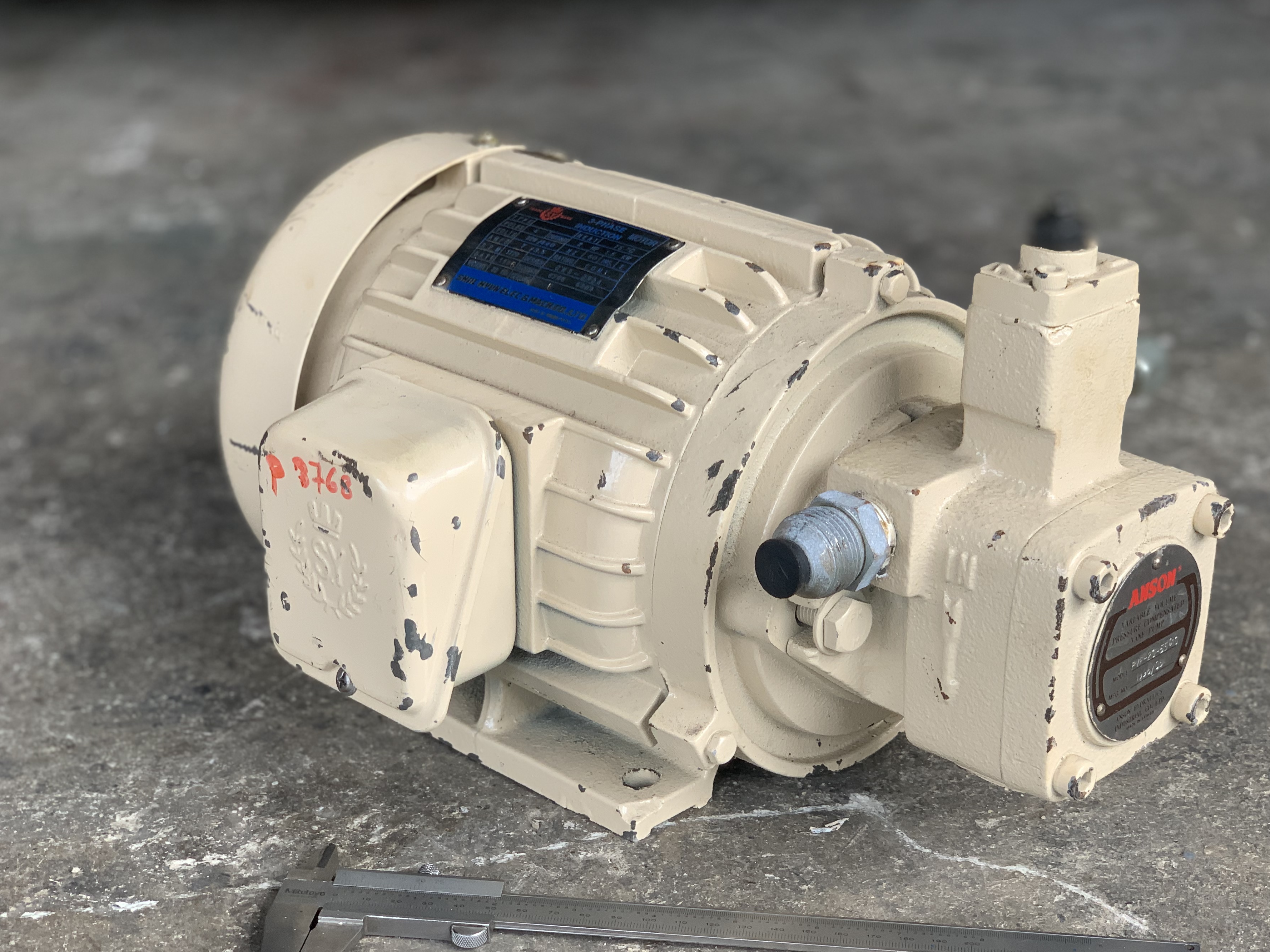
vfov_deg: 24.8
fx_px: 2164
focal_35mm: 59
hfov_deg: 32.7
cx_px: 707
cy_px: 520
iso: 40
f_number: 2.4
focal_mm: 6
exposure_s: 1/122
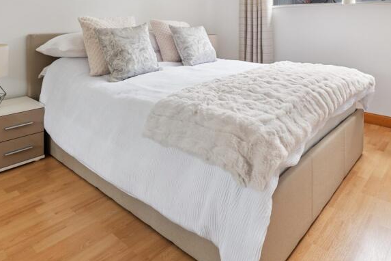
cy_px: 32
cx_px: 215
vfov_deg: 46.8
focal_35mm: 25
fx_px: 272
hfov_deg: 71.3
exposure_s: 1/20
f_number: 8
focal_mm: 14
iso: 640
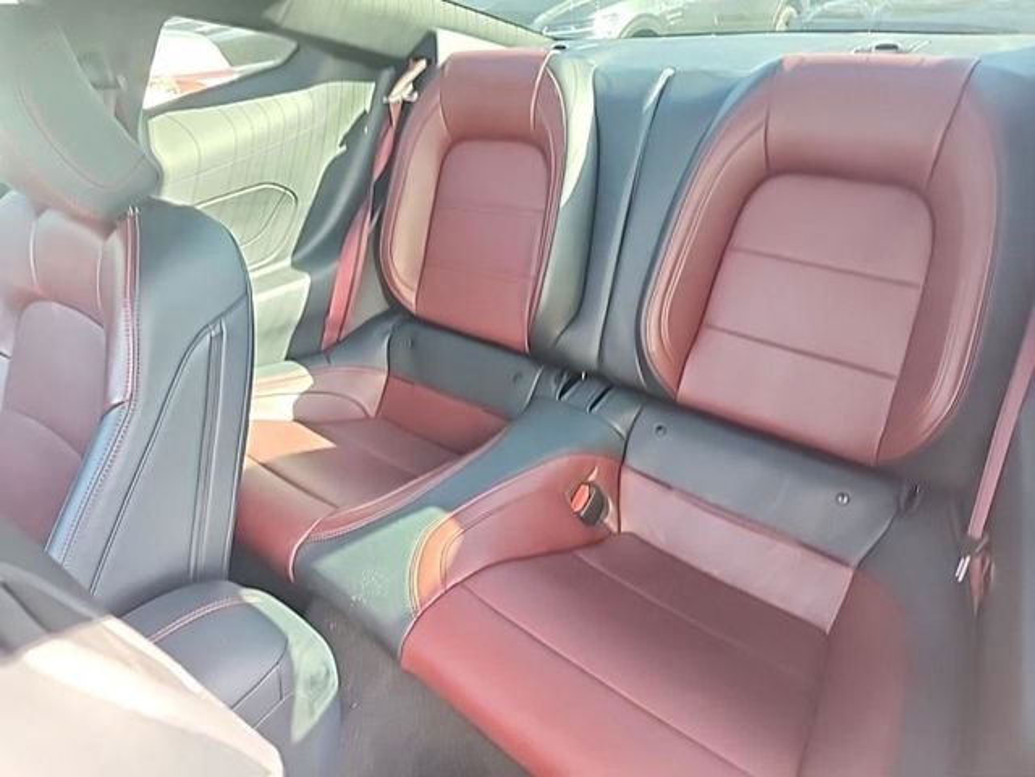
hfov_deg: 73.9
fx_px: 688
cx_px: 518
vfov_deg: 58.9
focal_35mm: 23
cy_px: 388
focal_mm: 5.4
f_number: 1.8
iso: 351
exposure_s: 1/59
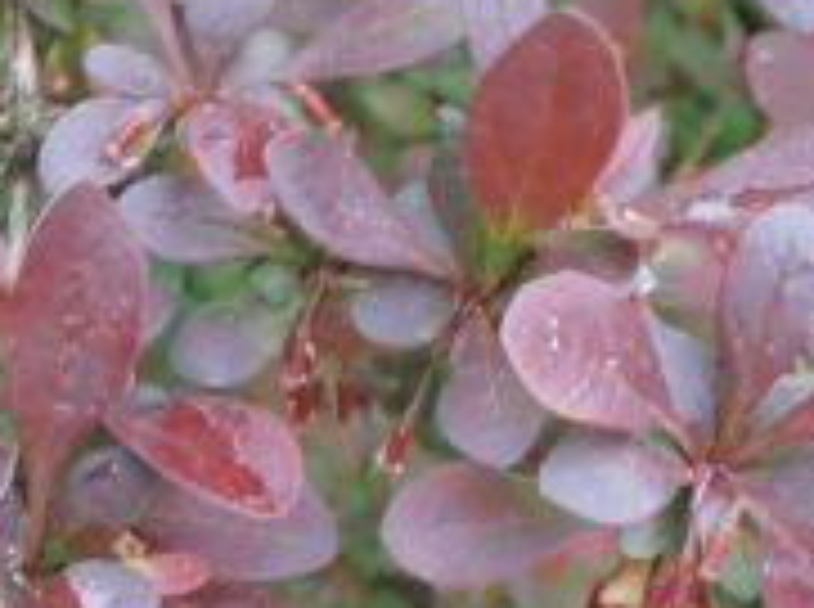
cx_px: -90
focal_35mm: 156
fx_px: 3661
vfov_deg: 9.4
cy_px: 86
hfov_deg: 12.5
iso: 125
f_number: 4.2
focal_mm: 7.87
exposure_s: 1/40
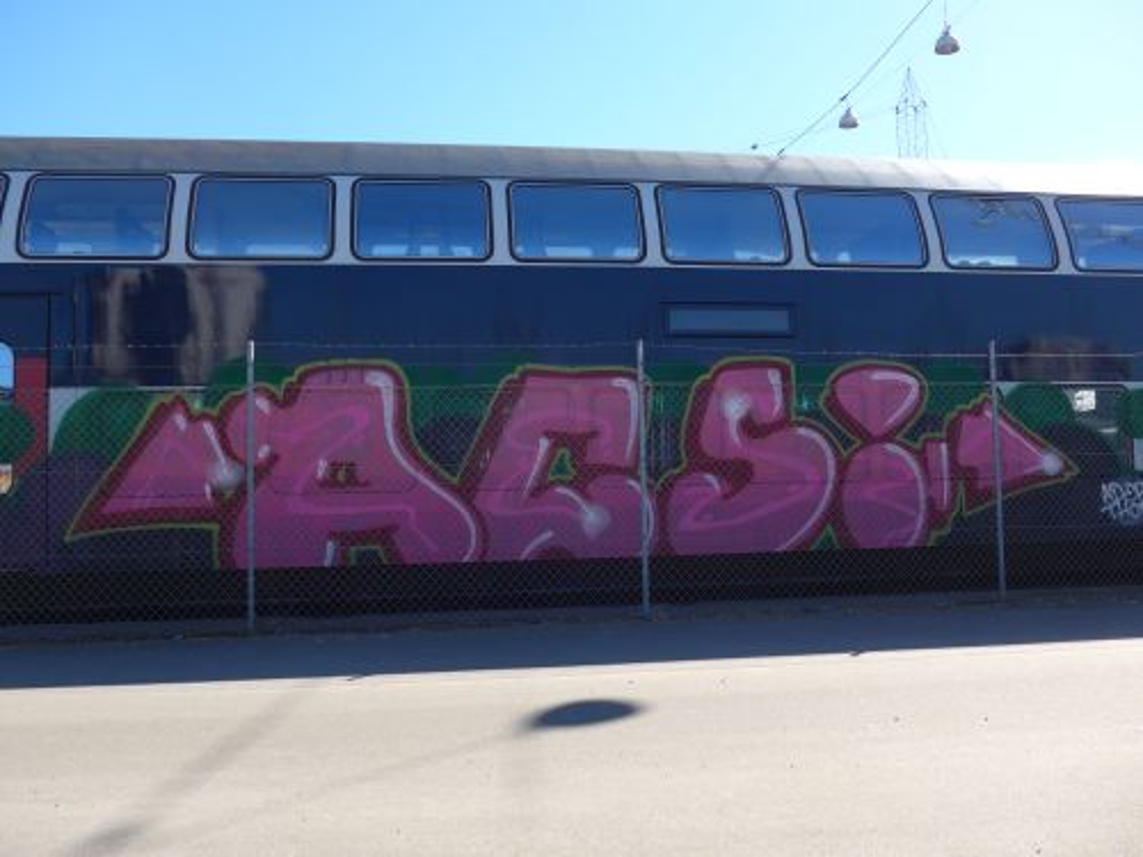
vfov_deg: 48.2
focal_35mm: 29
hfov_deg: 61.7
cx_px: 572
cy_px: 428
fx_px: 958
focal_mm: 6
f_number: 2.8
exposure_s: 1/800
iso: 80
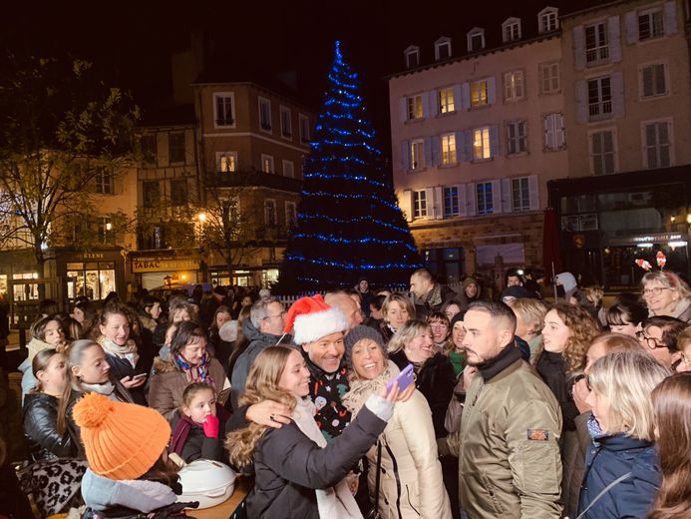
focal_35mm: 26
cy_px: 260
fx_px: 519
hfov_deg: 67.3
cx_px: 346
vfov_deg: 53.1
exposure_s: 1/50
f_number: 1.8
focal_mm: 4.25
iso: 200
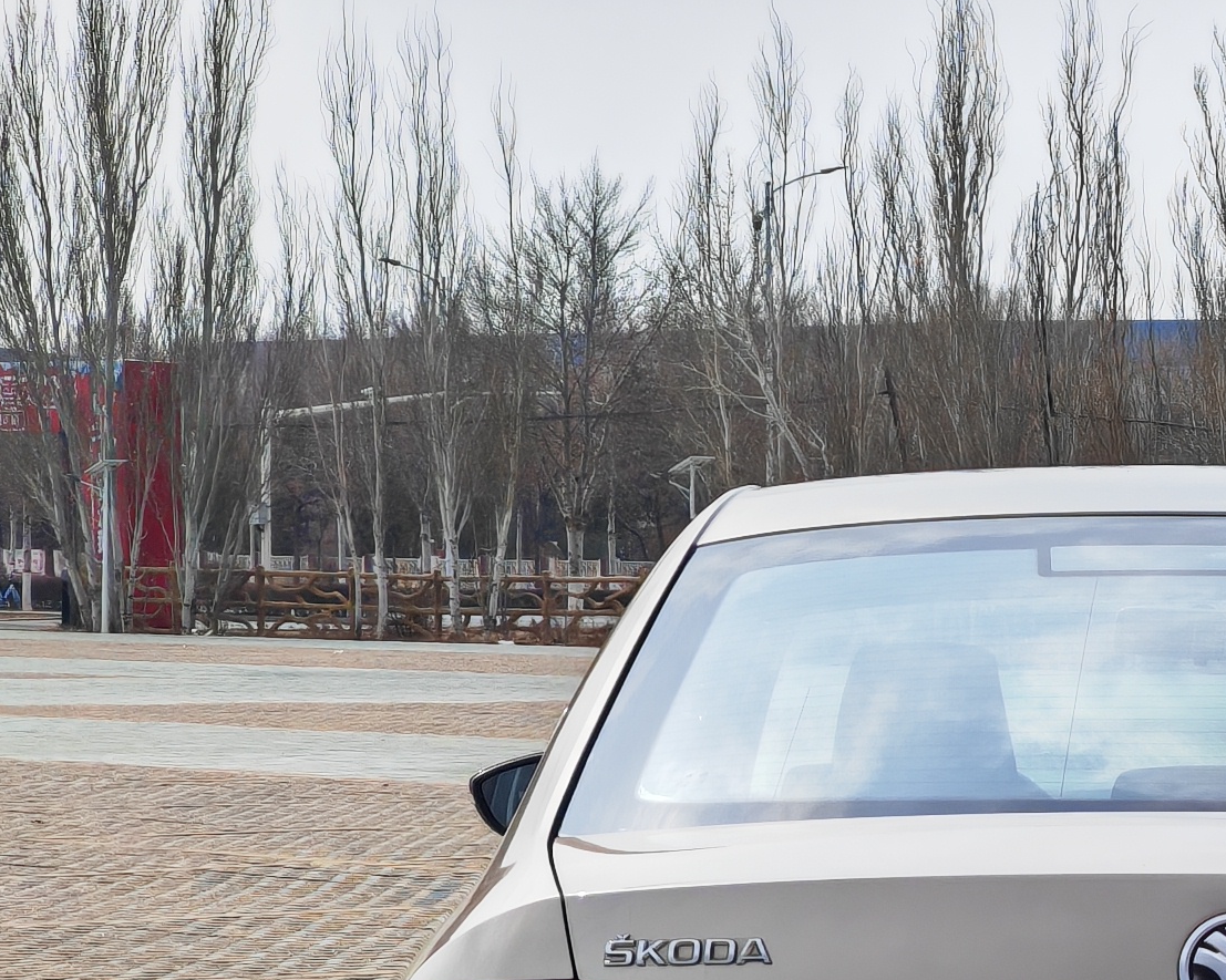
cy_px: 1044
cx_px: 1322
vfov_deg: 10.9
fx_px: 5079
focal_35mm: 140
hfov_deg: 13.5
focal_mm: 6.38
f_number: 2.4
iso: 50
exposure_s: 1/1300
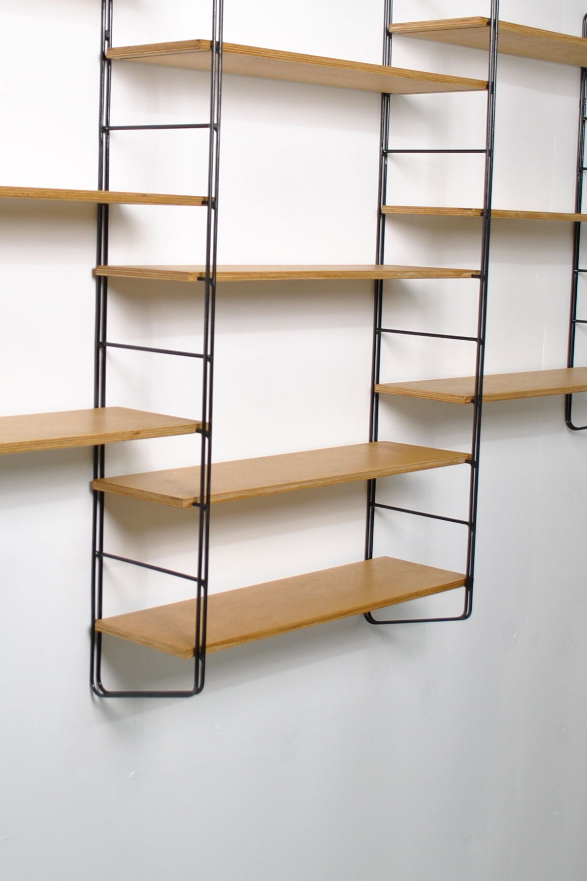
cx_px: 178
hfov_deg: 23.2
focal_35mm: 58
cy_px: 338
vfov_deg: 34.3
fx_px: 1419
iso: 220
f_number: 4
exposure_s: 1/30
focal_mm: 18
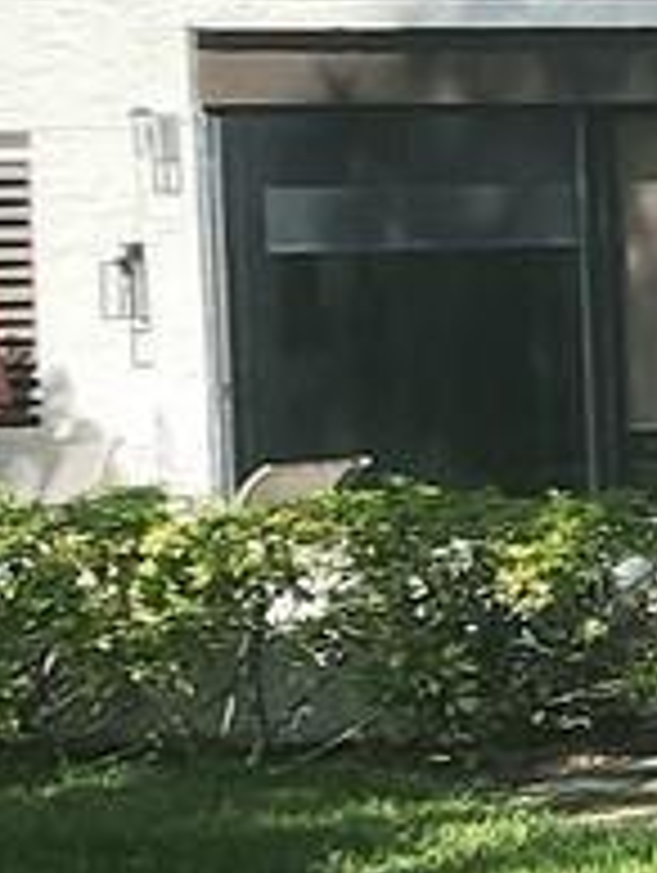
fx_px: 2702
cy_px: 414
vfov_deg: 18.4
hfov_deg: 7.8
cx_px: 2718
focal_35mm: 107
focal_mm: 2.2
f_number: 2.2
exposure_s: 1/2500
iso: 50
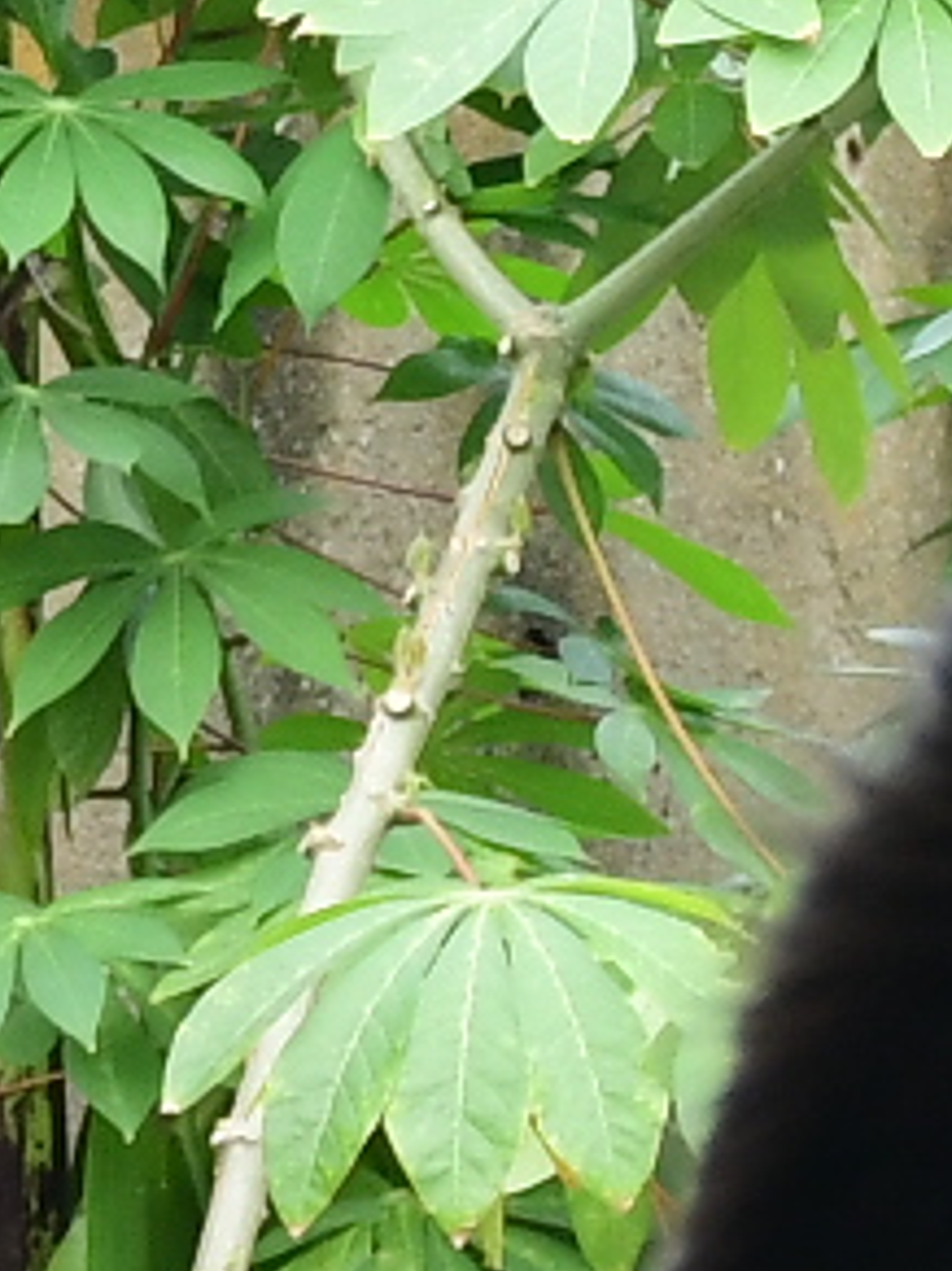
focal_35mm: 691
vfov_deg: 2.9
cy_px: 489
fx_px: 25357
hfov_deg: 2.1
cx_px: -323
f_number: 6.3
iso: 400
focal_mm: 50
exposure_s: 1/200
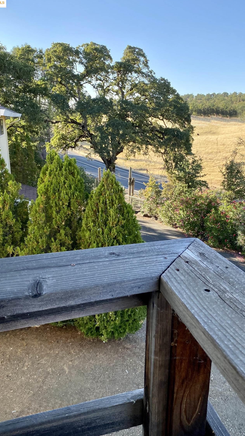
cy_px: 221
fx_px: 335
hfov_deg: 40.1
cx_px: 143
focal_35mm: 29
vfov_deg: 66.1
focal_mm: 4.25
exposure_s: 1/871
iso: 32
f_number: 1.8
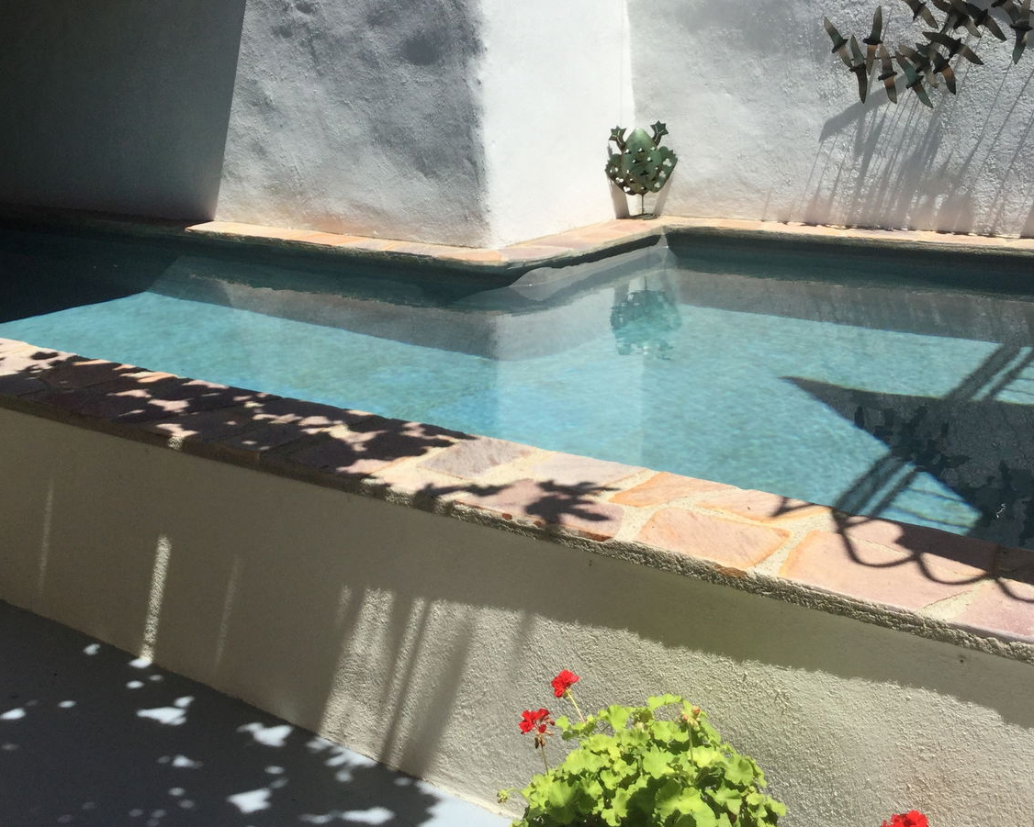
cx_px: 527
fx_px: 1316
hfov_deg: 42.9
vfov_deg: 34.7
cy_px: 317
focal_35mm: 43
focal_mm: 3.3
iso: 25
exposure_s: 1/1894
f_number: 2.4
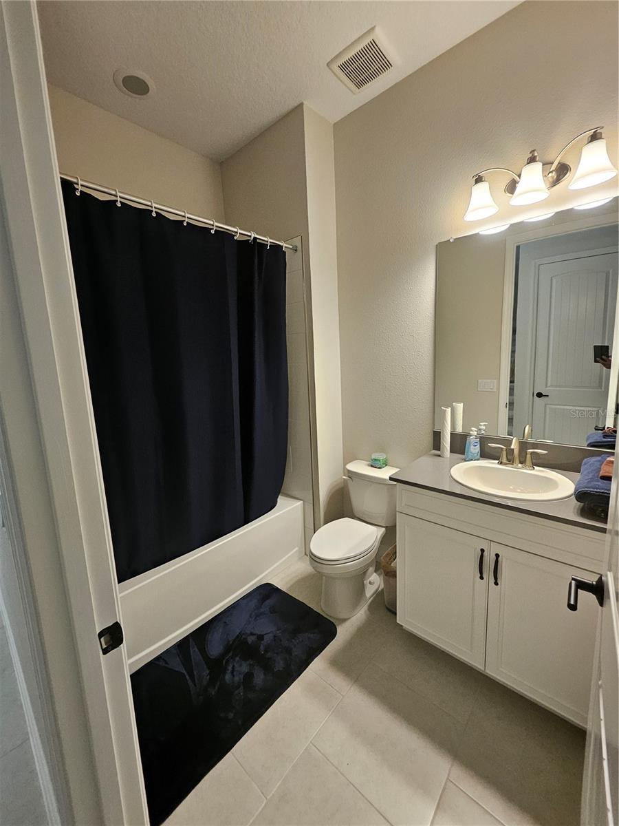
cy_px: 413
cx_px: 310
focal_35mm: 13
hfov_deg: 89.9
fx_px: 310
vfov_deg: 106.2
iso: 200
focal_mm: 1.74
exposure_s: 1/60
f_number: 2.2
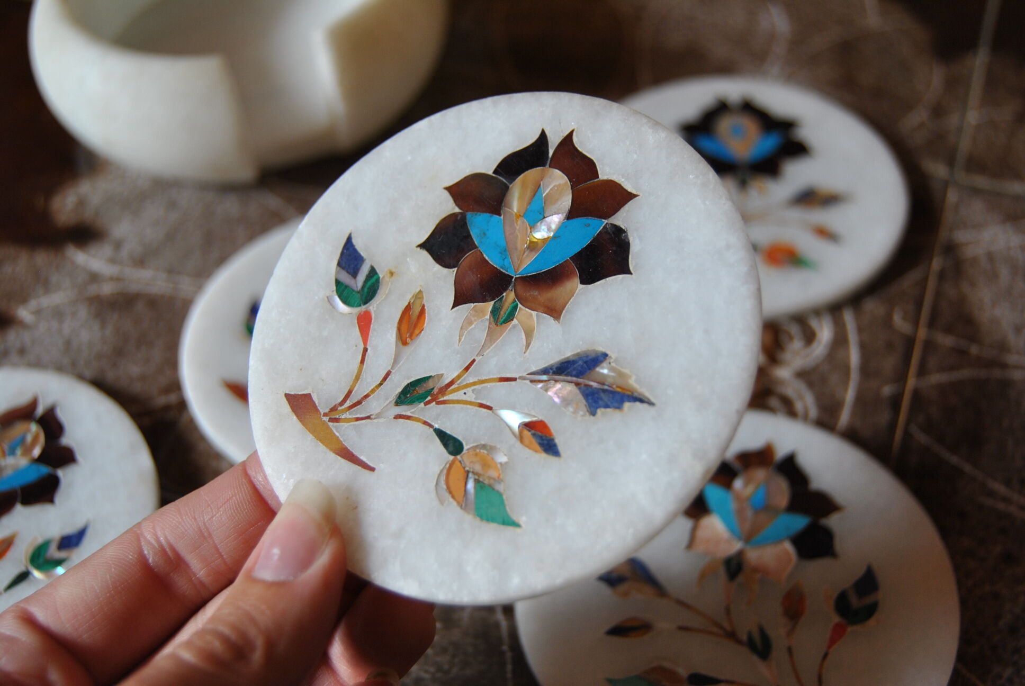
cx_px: 512
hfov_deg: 42.3
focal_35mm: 46
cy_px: 343
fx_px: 1326
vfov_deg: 29.0
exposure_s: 1/80
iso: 200
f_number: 4.2
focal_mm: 31
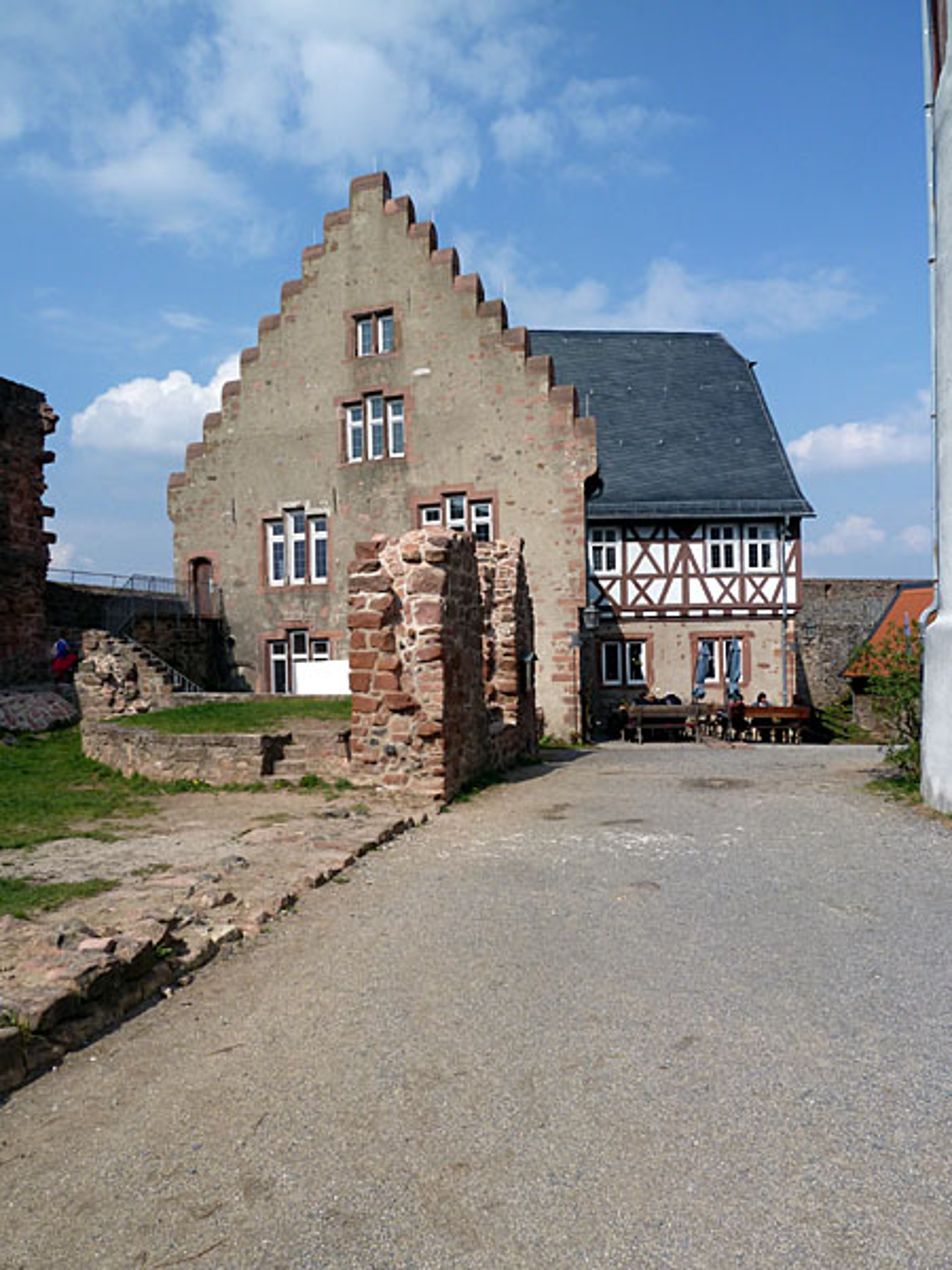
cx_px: 476
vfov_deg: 69.4
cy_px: 635
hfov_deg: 54.9
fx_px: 917
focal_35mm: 25
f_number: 5.6
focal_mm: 4.1
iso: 80
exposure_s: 1/400
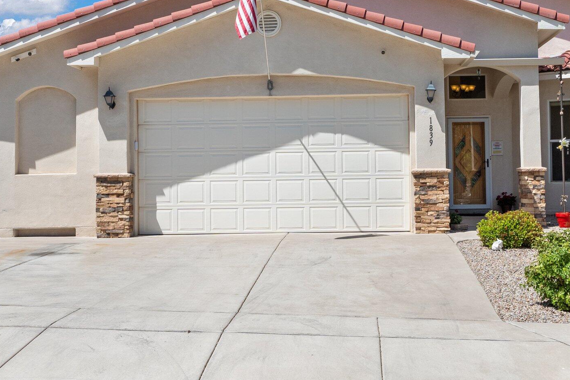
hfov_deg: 36.7
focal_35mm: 54
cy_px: 135
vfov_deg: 25.0
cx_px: 346
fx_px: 855
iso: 400
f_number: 9
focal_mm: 25
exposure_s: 1/1250
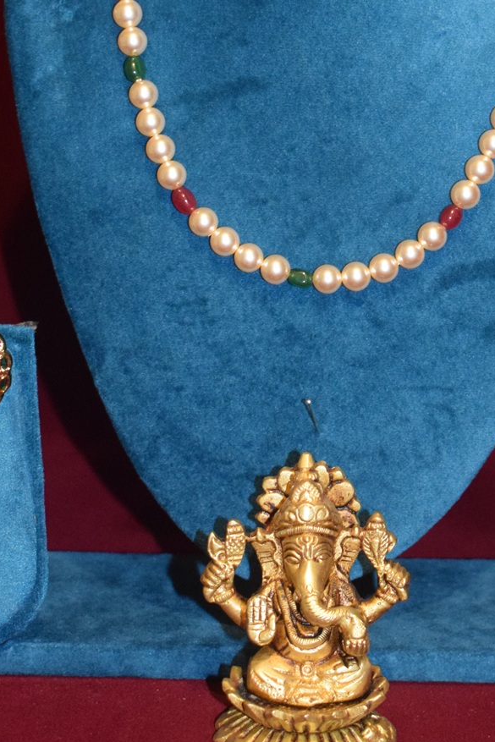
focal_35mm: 117
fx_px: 2412
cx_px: 302
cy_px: 166
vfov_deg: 17.4
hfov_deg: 11.7
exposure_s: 1/60
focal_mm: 38
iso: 2500
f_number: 4.8
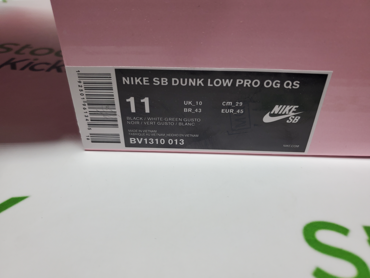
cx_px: 185
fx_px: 278
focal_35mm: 26
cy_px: 139
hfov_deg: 67.3
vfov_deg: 53.1
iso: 50
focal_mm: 4.3
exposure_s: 1/444
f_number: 1.5
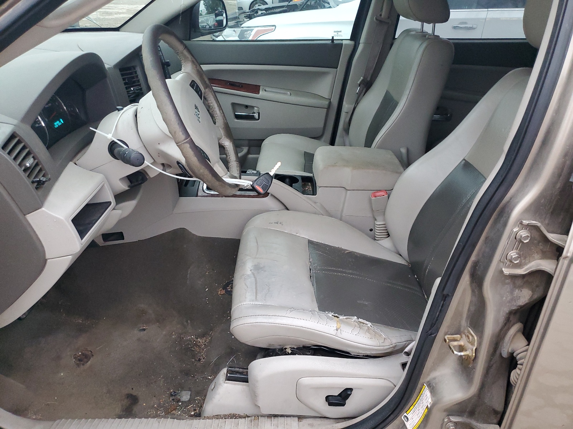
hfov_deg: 67.3
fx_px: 430
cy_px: 214
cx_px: 286
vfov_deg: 53.1
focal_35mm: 26
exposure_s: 1/60.2
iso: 291
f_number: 1.5
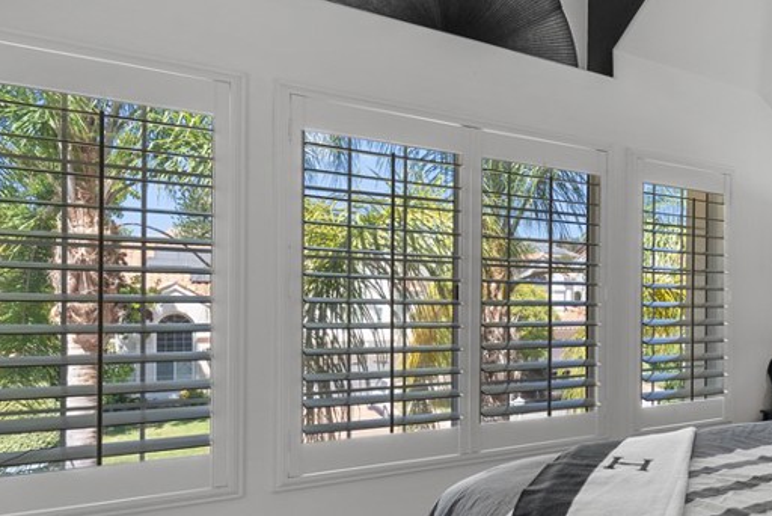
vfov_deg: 46.2
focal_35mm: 28
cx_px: 602
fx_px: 601
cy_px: 310
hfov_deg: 60.9
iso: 400
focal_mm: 14
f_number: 9
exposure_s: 1/15
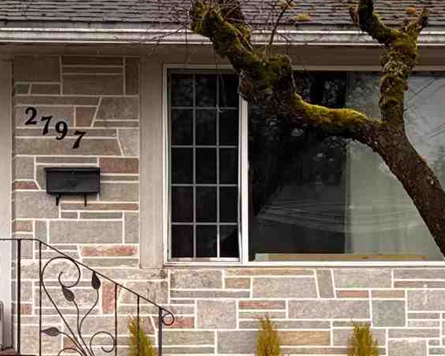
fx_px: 1672
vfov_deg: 12.1
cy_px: 243
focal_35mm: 127
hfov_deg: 15.0
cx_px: 52
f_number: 1.78
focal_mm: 6.76
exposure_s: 1/510
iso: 80
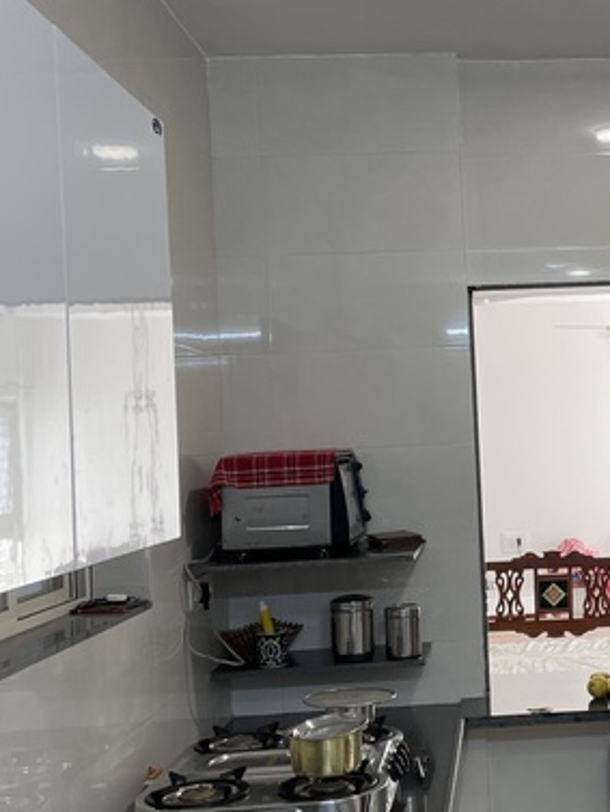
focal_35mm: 53
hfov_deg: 26.4
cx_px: 571
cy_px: 416
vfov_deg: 36.2
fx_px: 1245
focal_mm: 4.2
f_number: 1.6
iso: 80
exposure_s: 1/100
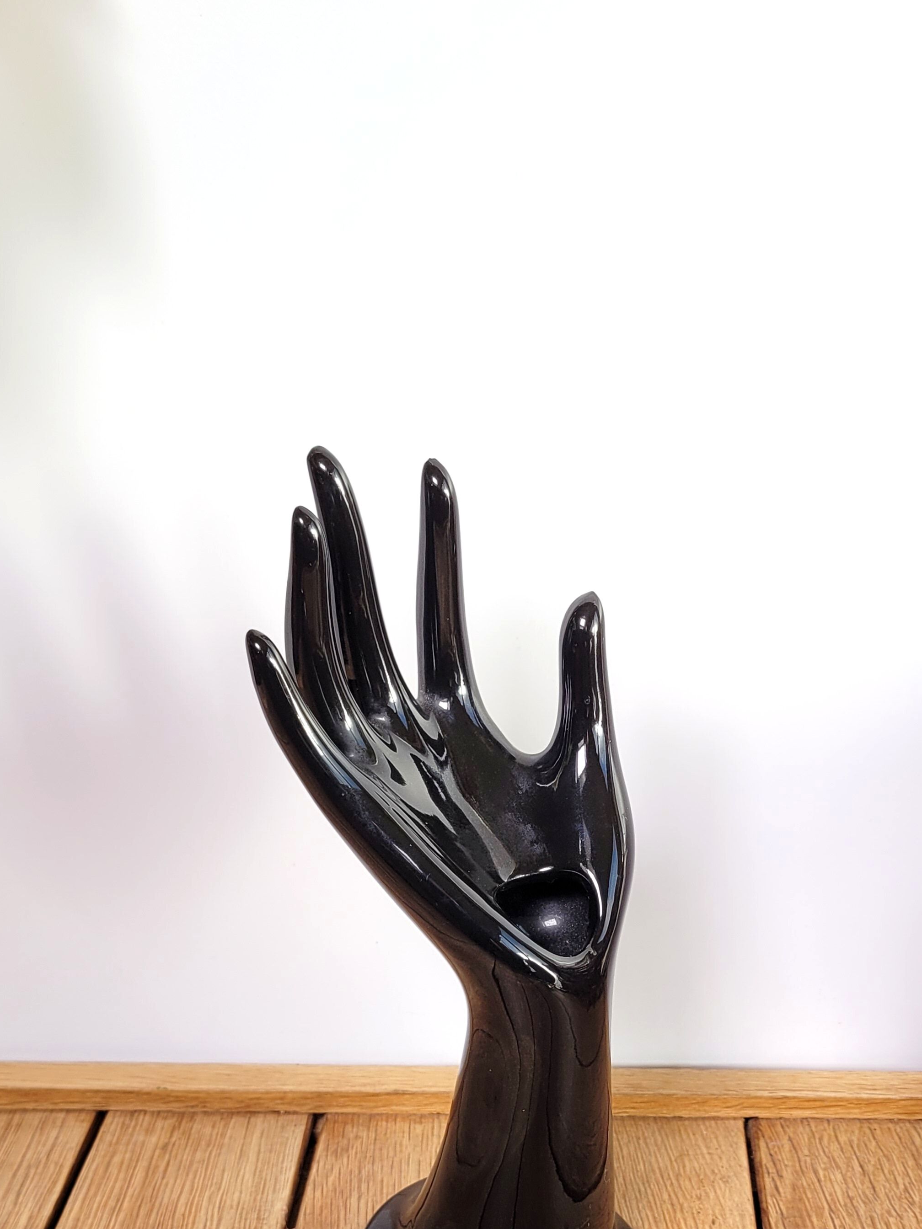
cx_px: 504
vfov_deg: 47.0
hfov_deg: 36.8
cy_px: 838
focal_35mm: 39
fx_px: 1385
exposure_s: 1/976
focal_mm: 5.4
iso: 40
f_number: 1.8
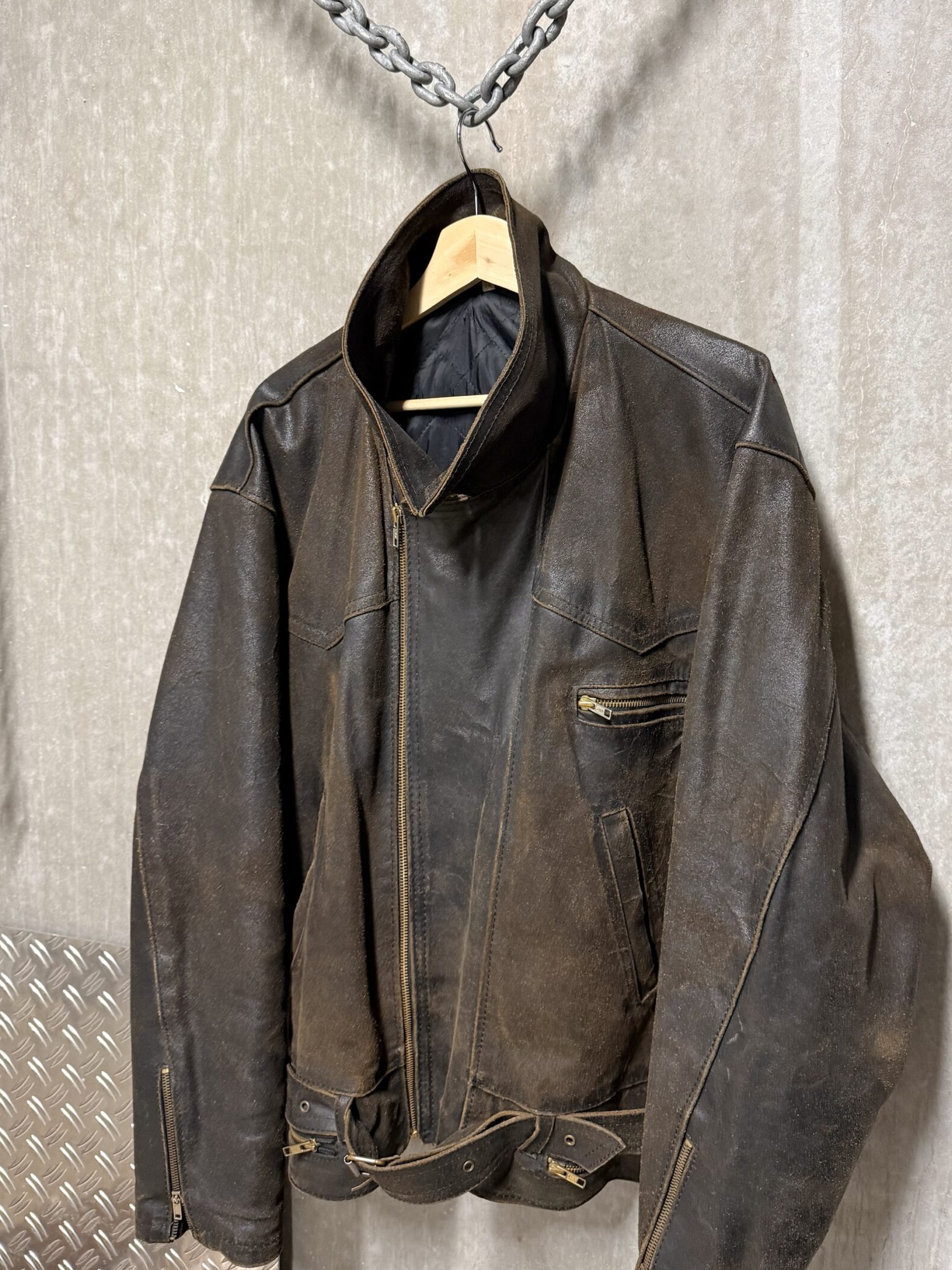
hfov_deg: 48.2
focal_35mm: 29
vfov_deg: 61.6
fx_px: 1064
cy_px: 584
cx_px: 519
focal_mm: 6.76
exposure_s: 1/50
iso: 320
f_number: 1.78
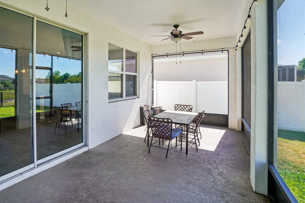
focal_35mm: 19
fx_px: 161
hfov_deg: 85.2
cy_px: 84
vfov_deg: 64.1
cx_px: 114
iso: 100
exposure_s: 1/60
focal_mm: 10
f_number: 8
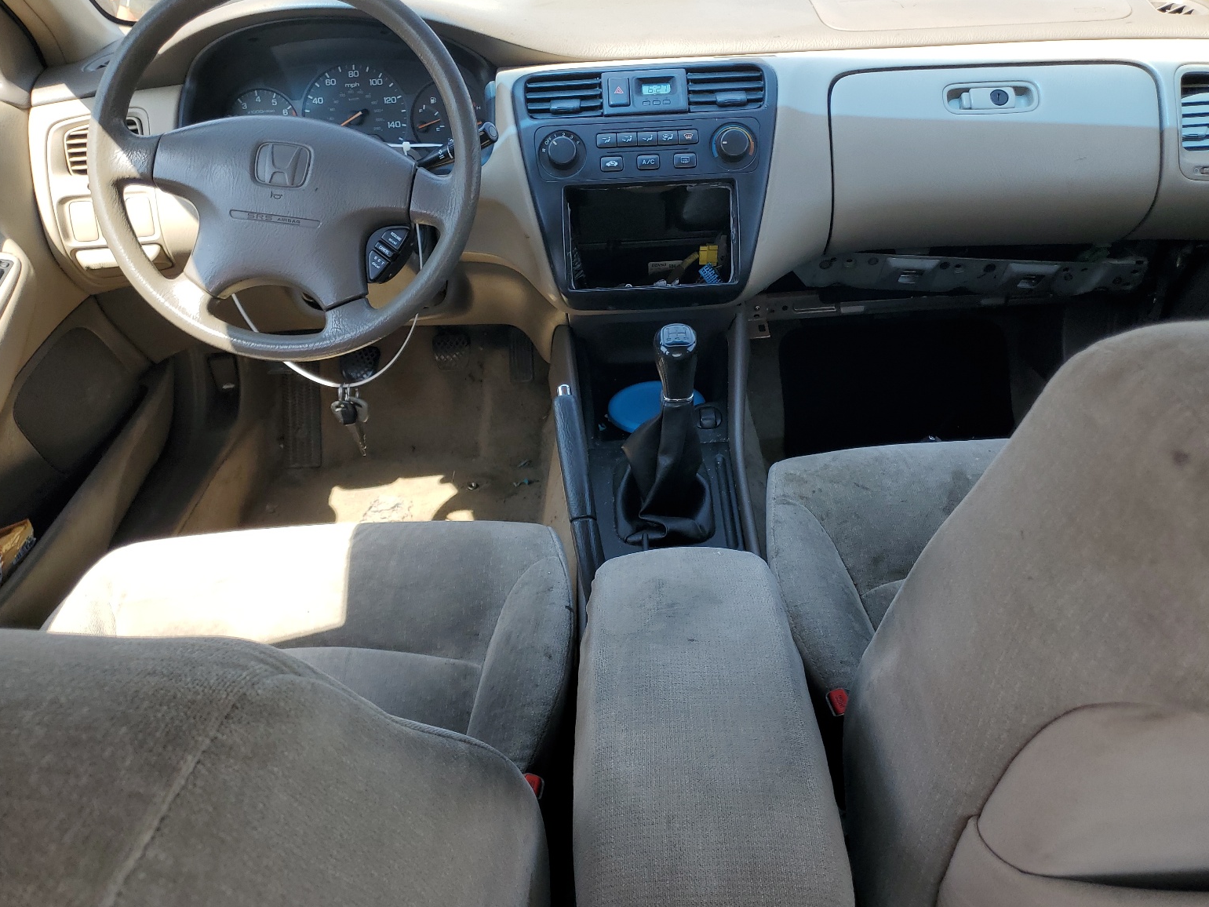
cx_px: 592
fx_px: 943
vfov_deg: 51.4
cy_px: 439
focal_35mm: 27
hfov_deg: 65.3
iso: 50
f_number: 1.5
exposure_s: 1/476
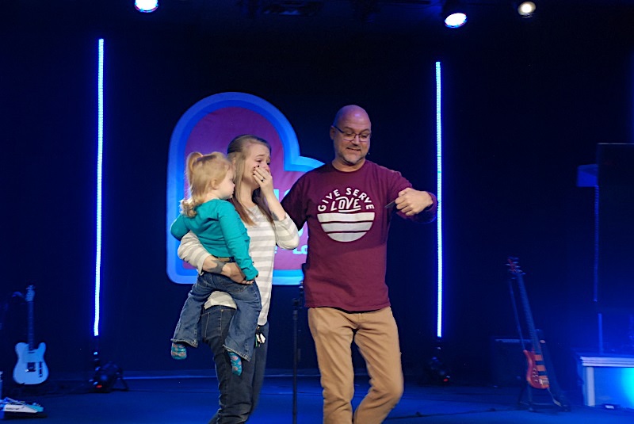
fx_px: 1163
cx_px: 317
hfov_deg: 30.5
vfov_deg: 20.7
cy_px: 212
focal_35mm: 66
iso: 640
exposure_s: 1/25
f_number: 4.8
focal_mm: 44
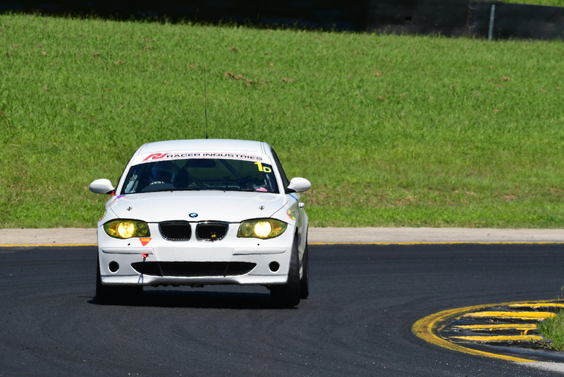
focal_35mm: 480
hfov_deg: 4.3
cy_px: 188
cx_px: 282
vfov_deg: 2.9
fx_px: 7522
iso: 320
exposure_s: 1/640
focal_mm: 320
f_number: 11
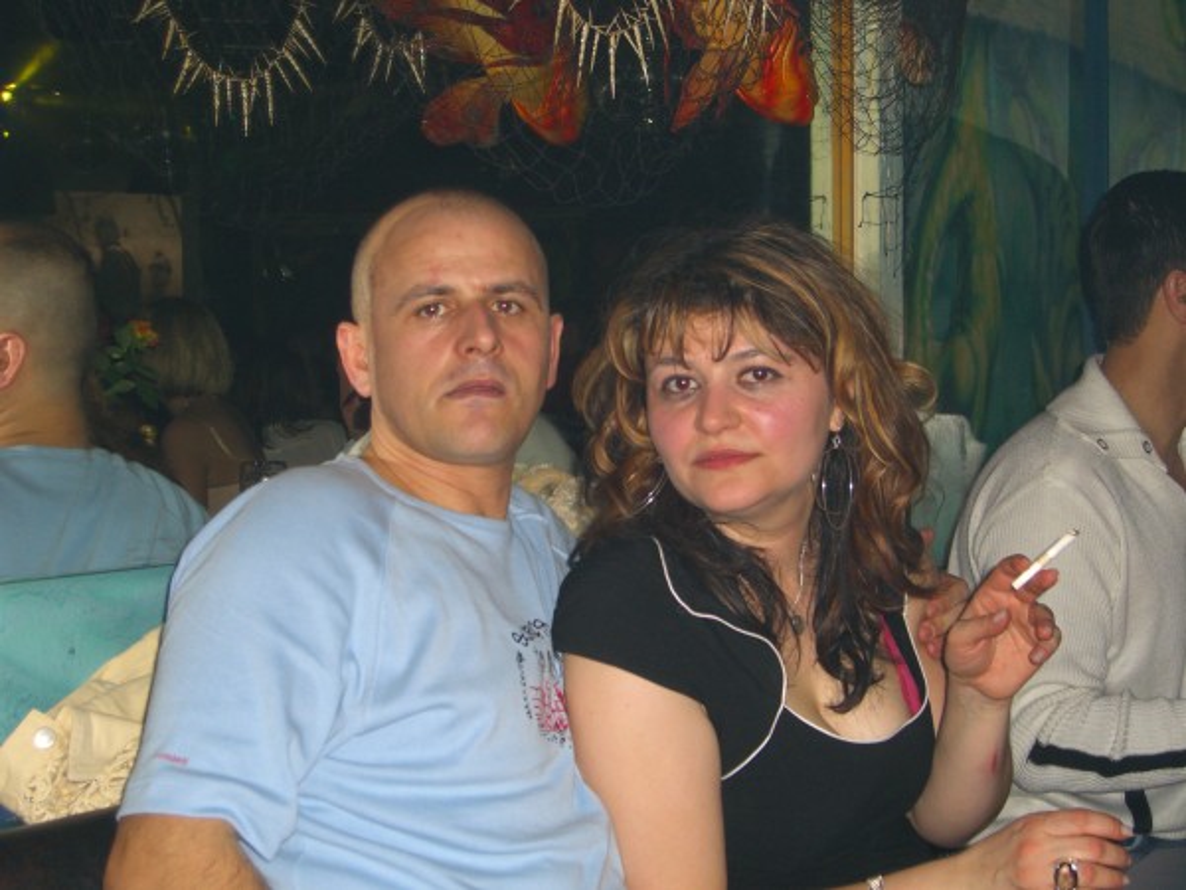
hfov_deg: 33.8
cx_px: 593
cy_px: 445
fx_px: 1953
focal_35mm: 57
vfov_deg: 25.7
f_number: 3.6
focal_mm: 11.8
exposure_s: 1/60
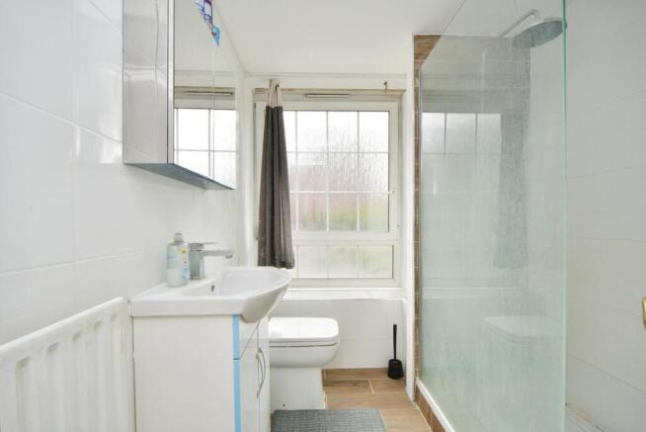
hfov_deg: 100.4
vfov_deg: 77.4
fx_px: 269
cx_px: 323
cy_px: 216
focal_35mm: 15
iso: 800
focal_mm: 15
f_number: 9
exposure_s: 1/60
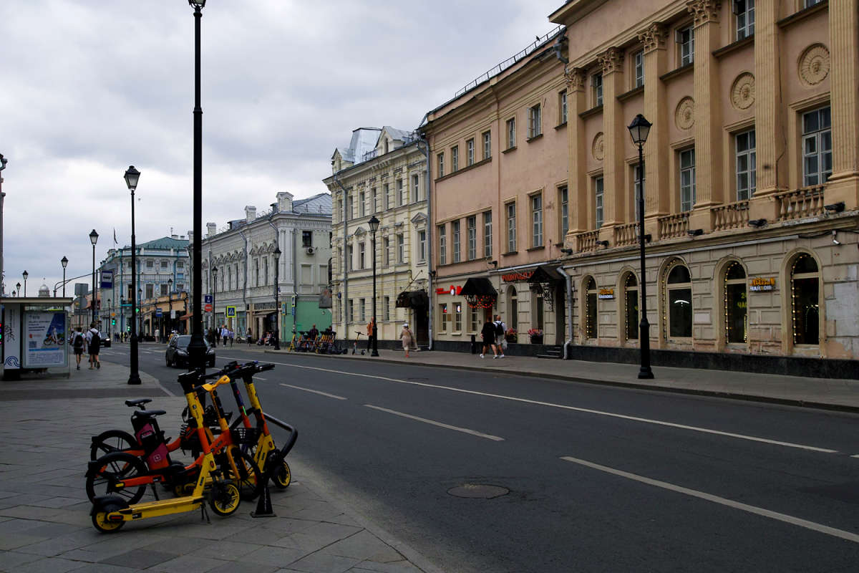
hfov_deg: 55.8
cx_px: 430
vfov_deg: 38.9
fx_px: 811
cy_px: 286
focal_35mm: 34
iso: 100
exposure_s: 1/80
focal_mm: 20
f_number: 8
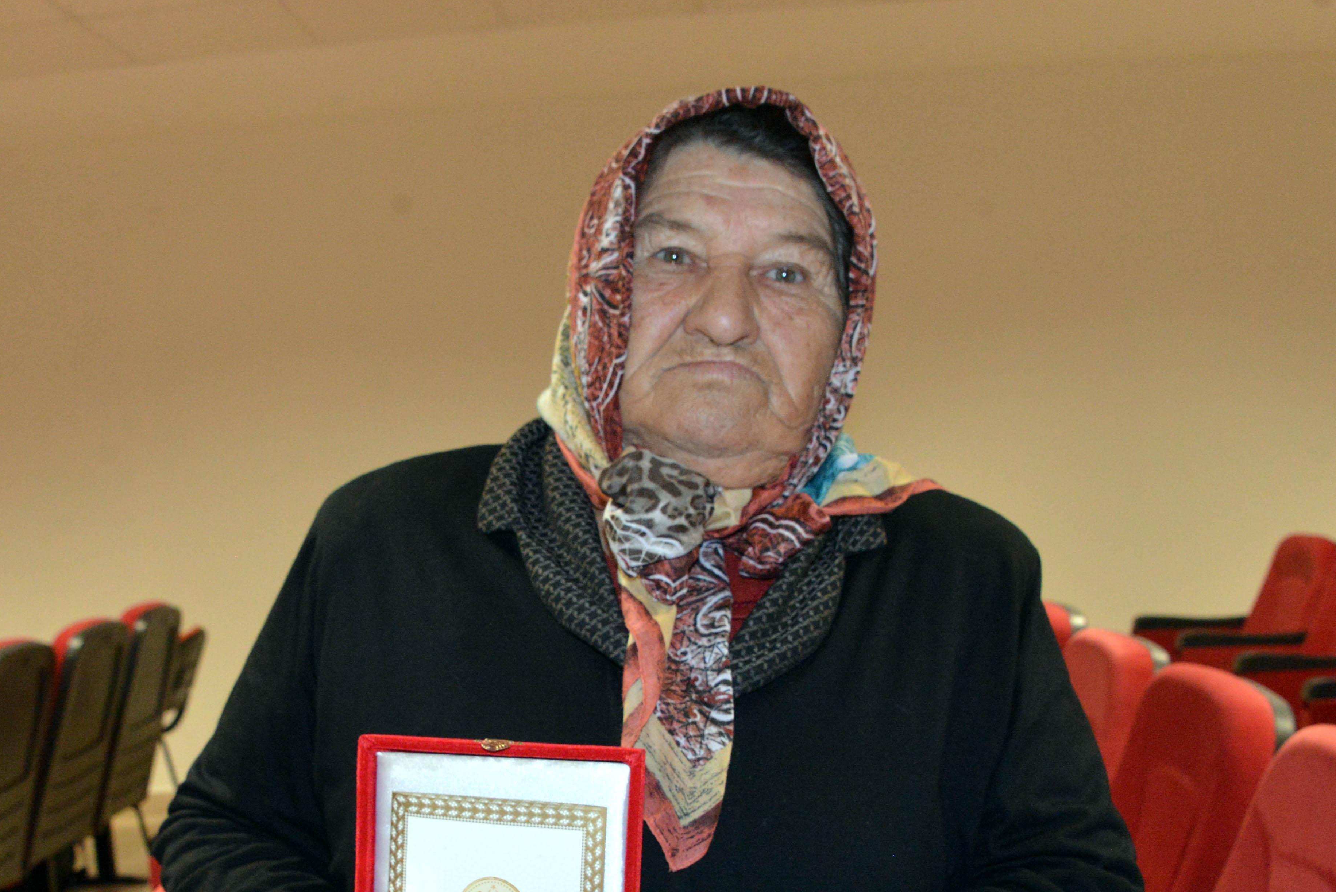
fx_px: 1708
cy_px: 696
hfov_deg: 42.6
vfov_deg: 28.7
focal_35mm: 46
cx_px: 571
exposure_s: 1/60
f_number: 8
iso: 5000
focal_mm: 28
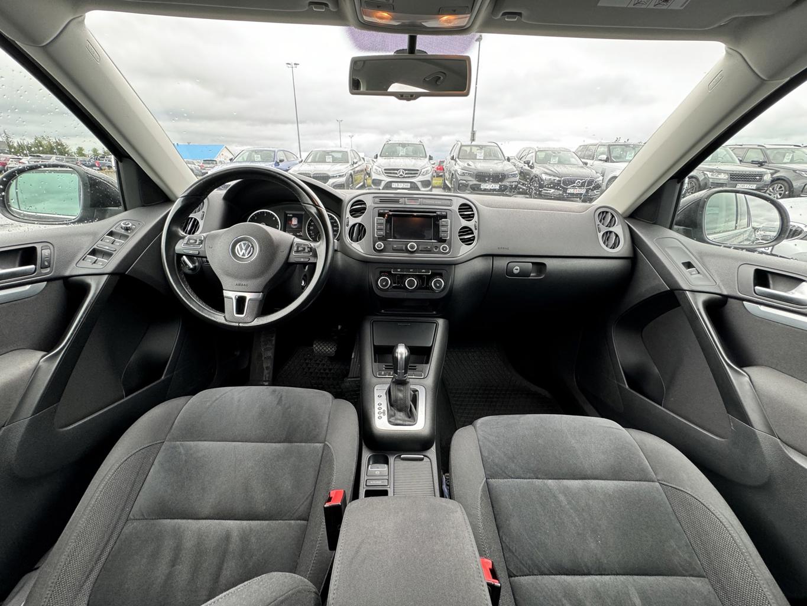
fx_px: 326
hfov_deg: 102.1
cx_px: 404
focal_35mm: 14
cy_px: 303
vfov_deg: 85.7
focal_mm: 2.22
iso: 160
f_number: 2.2
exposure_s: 1/99
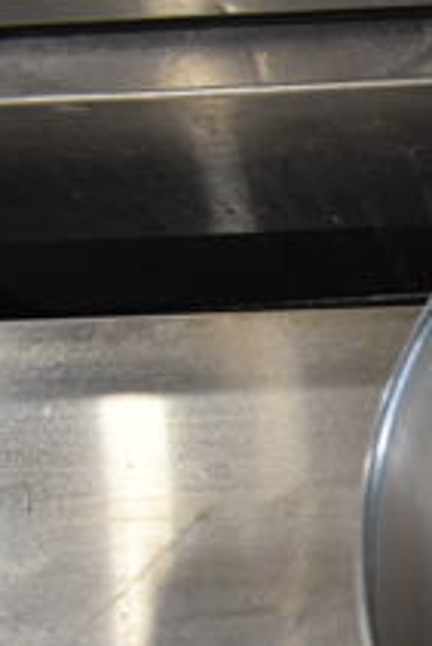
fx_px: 1402
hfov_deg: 14.2
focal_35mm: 78
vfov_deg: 25.5
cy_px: 530
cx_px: 904
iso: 500
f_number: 3.5
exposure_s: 1/30
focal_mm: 18
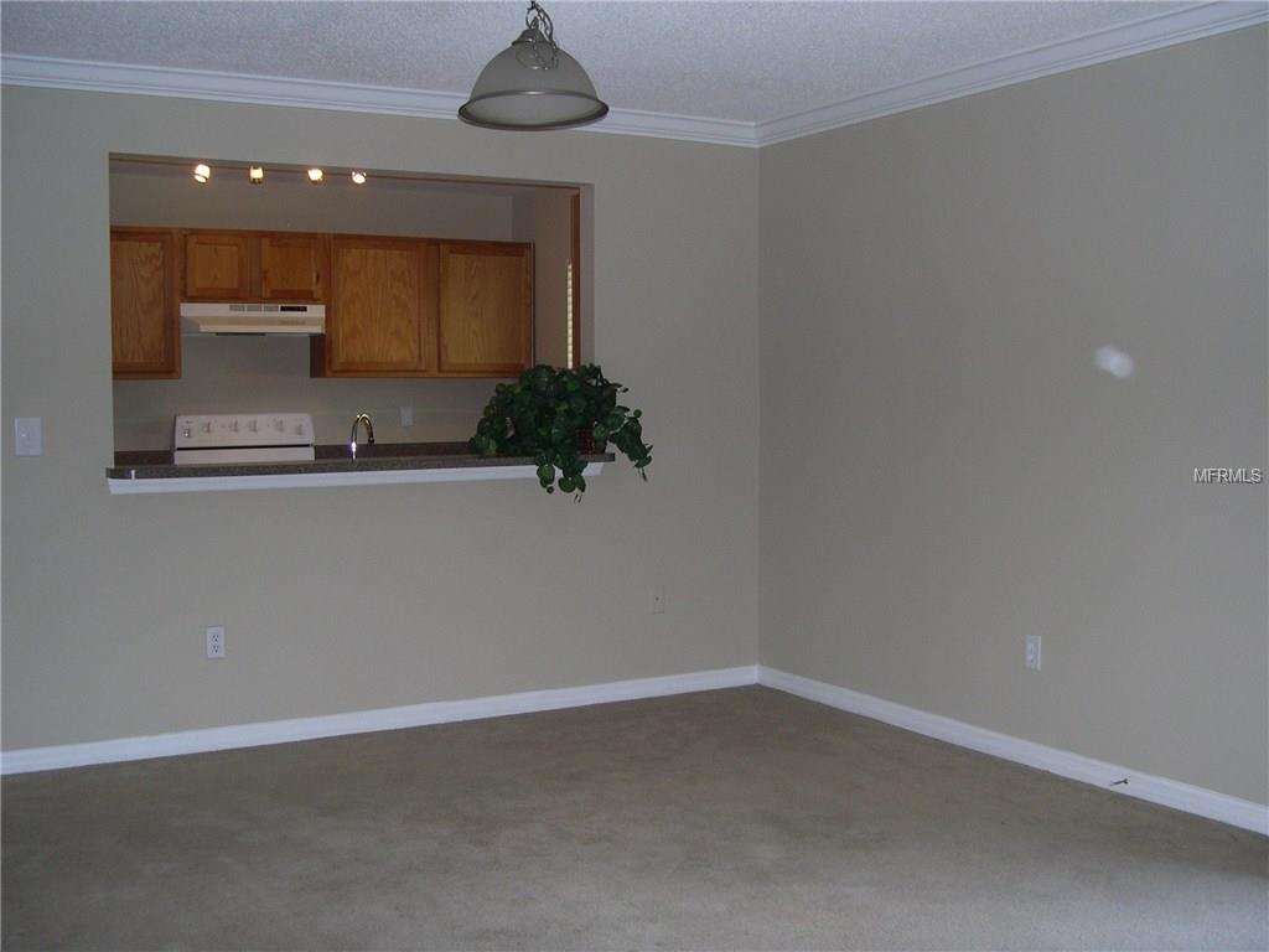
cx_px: 634
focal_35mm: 38
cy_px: 476
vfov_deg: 37.7
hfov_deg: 49.0
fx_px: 1393
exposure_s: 1/60
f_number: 2.8
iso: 178
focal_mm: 8
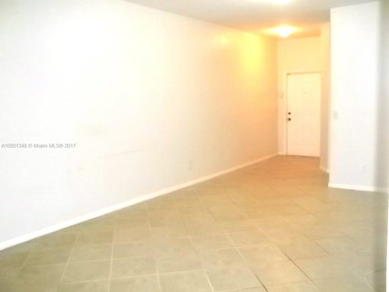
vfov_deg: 42.9
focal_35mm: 33
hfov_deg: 55.4
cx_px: 194
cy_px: 146
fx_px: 371
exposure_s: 1/30
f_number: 3.3
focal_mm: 5.9
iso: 320
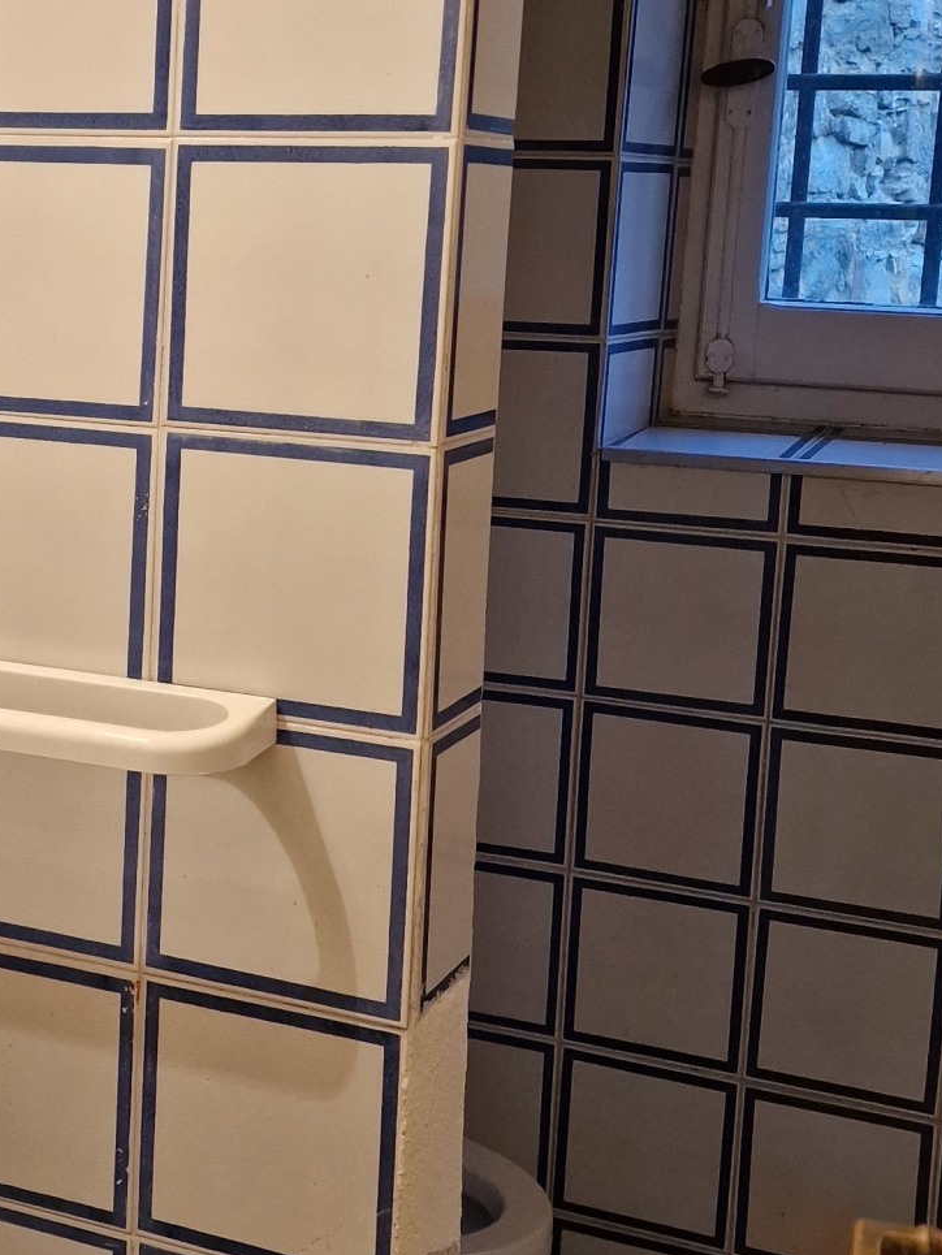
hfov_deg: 23.1
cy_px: 510
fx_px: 2213
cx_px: 12
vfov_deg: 31.6
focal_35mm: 61
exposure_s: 1/100
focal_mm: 6.4
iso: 400
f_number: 1.8
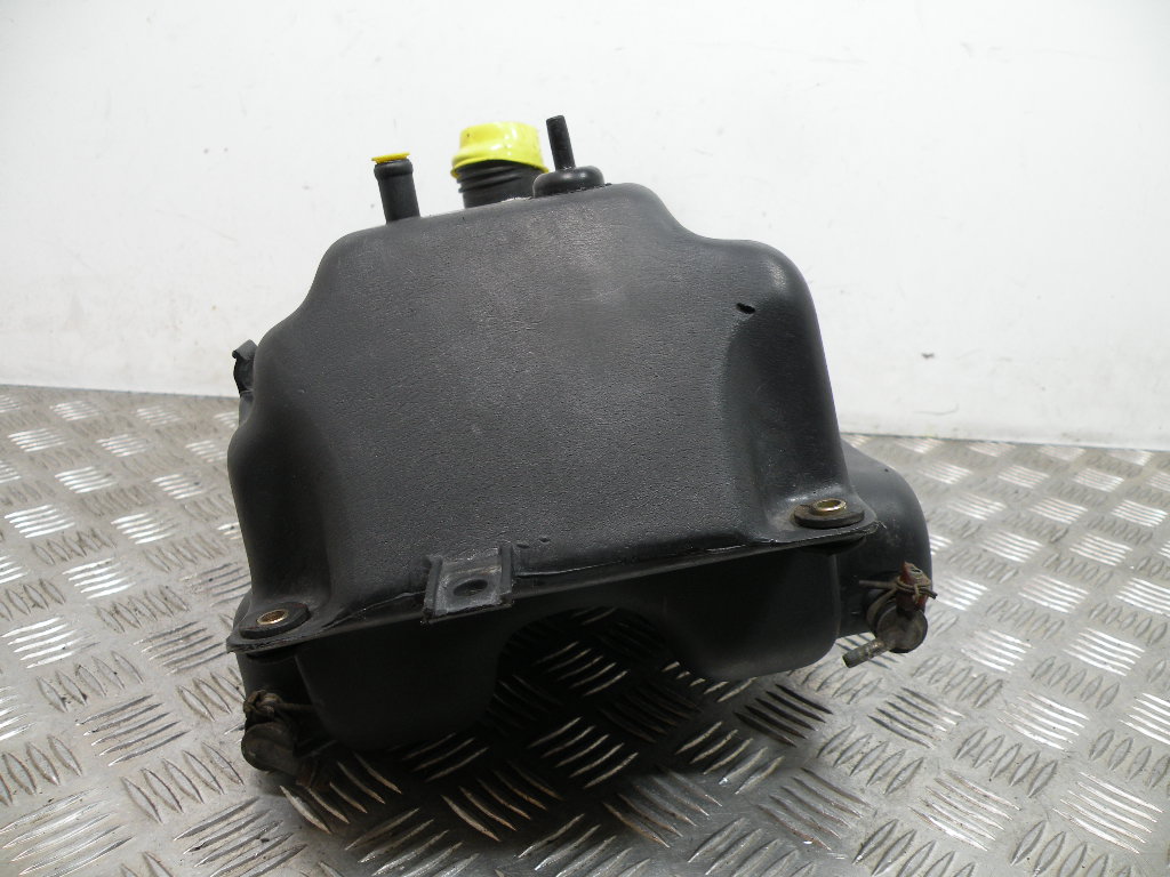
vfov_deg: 51.4
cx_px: 585
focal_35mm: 27
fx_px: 913
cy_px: 438
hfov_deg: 65.3
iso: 97
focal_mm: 4.7
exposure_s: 1/78.2
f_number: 2.8
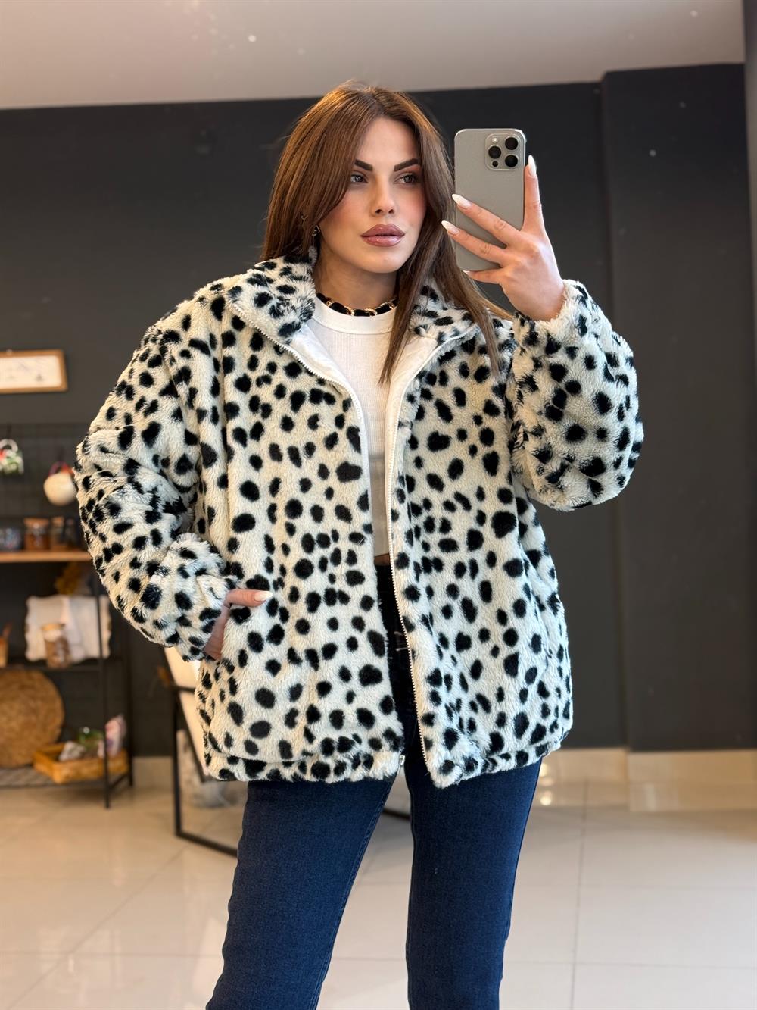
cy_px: 505
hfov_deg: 30.3
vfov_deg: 39.7
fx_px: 1399
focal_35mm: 48
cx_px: 378
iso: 160
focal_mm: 6.76
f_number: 1.78
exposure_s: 1/50
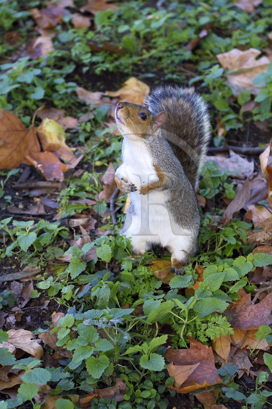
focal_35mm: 70
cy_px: 204
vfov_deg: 28.8
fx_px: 793
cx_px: 136
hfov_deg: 19.5
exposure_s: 1/160
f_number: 5
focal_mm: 70
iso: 400
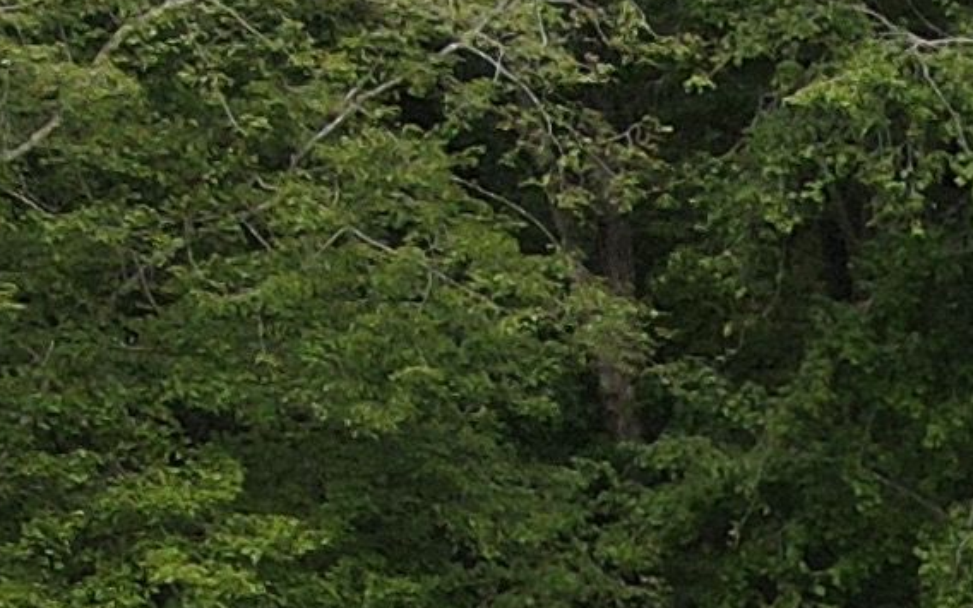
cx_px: 2467
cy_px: 1985
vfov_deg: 6.5
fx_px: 4747
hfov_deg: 10.0
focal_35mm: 179
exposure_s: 1/160
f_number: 2.8
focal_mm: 4.5
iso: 100
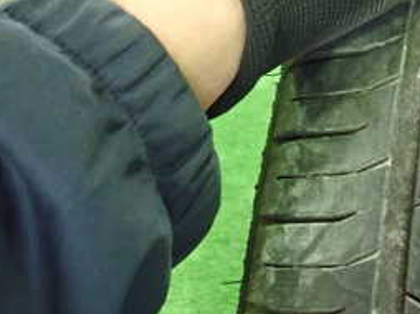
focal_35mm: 71
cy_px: 26
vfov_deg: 20.2
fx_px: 861
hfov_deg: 25.1
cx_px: 484
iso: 800
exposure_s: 1/50
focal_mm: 5.5
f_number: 2.3
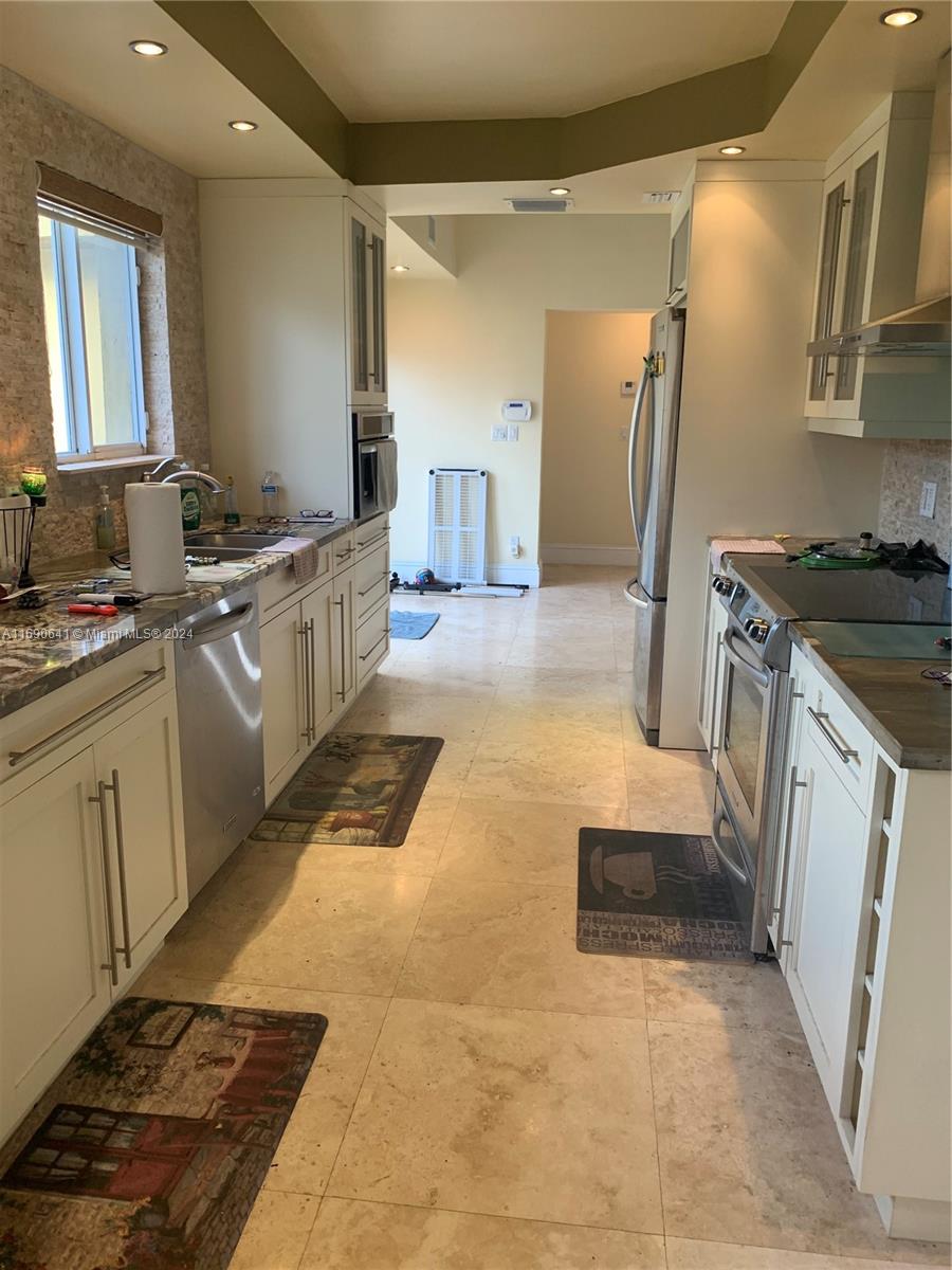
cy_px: 635
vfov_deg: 67.3
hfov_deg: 53.1
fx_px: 953
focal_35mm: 26
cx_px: 476
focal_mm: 4.25
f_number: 1.8
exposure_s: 1/60
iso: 80
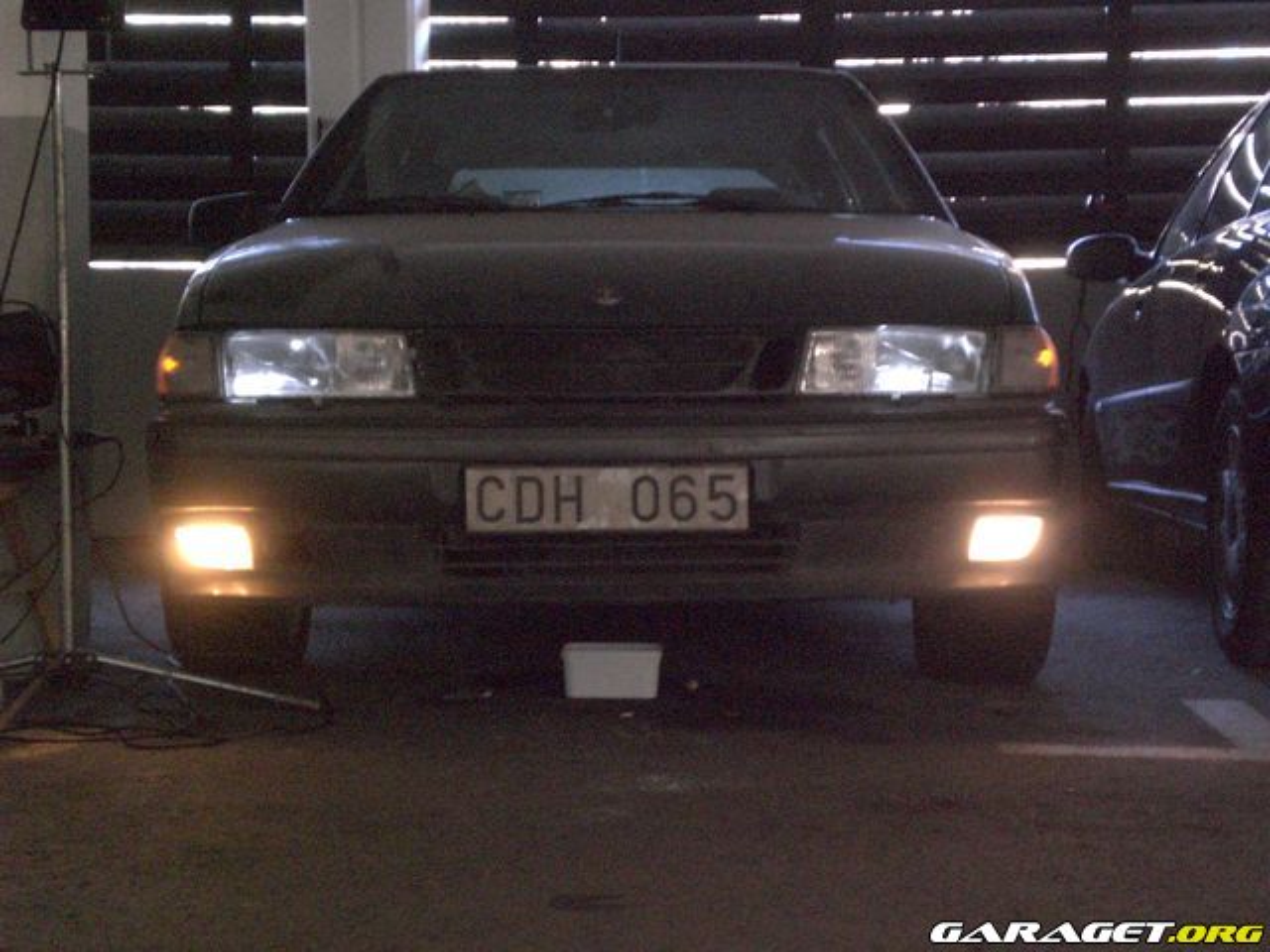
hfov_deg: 30.7
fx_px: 2311
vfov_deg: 23.3
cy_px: 476
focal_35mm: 63
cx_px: 635
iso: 800
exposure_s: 1/15
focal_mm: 10.4
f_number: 4
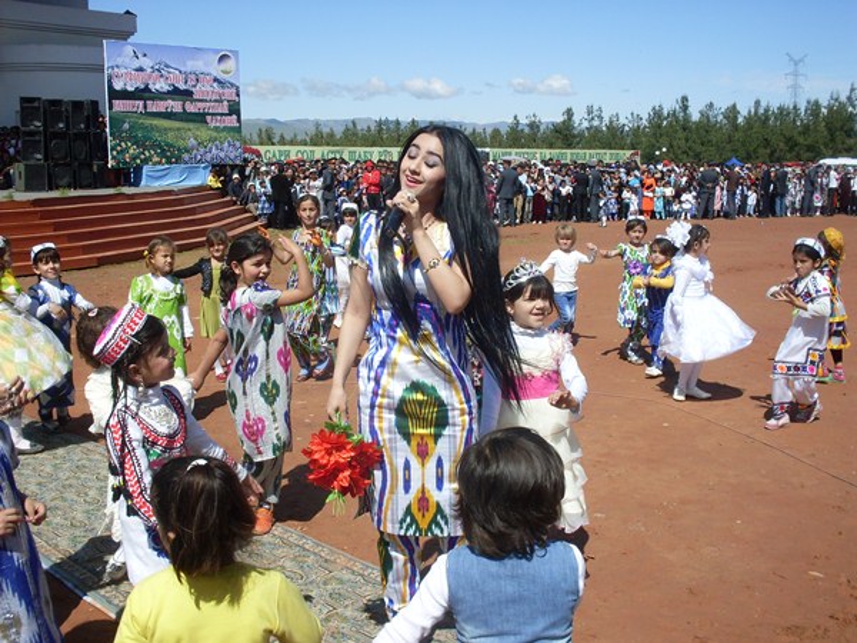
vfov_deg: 37.7
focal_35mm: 38
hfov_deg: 49.0
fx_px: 941
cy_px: 322
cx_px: 428
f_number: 8.4
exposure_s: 1/250
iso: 80
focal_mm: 6.3
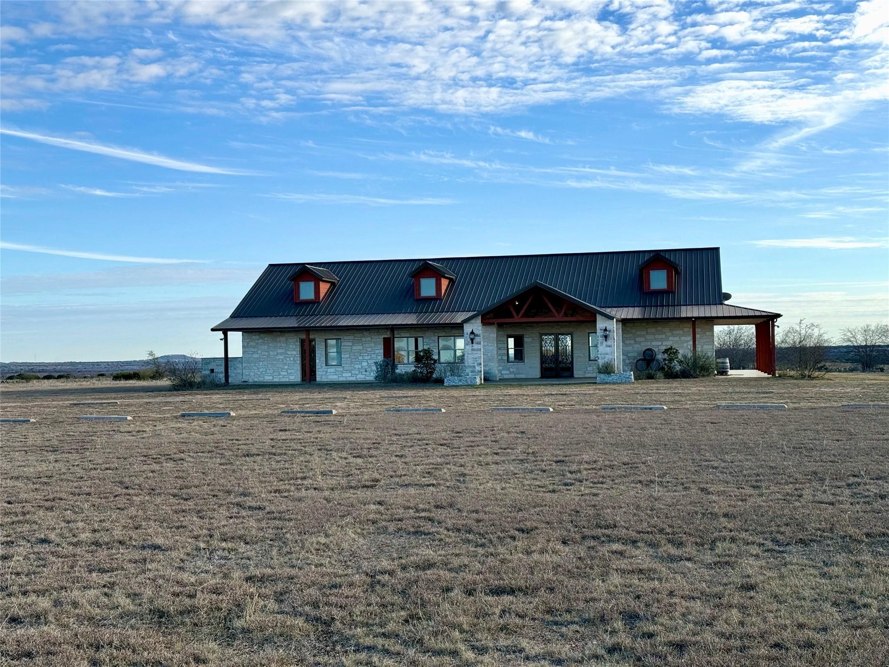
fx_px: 1233
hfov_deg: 39.7
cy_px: 334
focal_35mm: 48
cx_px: 444
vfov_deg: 30.3
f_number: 1.78
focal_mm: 6.76
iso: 64
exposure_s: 1/3704
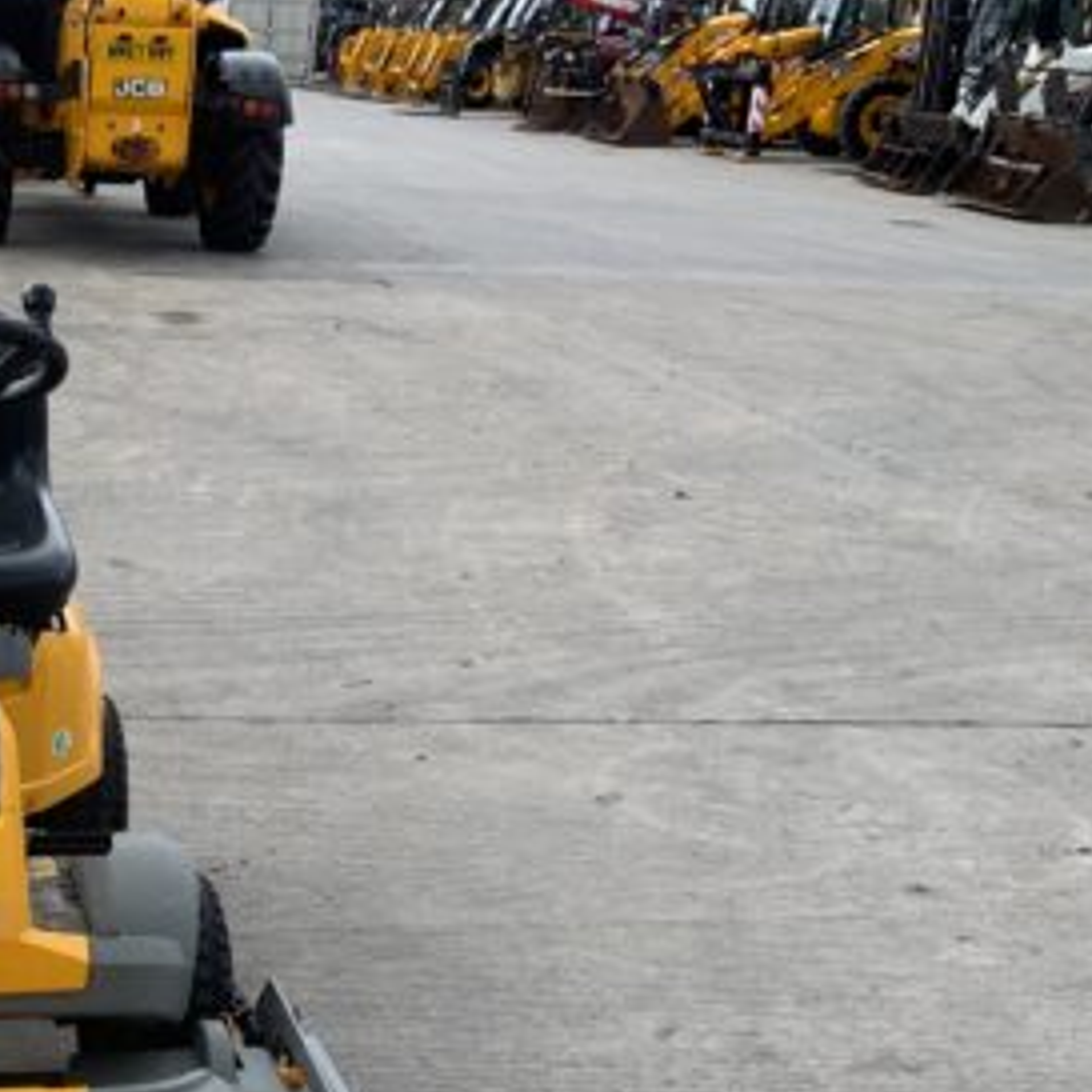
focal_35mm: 60
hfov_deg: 27.3
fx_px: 2141
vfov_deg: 27.8
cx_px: 52
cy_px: 924
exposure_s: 1/540
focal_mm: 3
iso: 16
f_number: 1.8
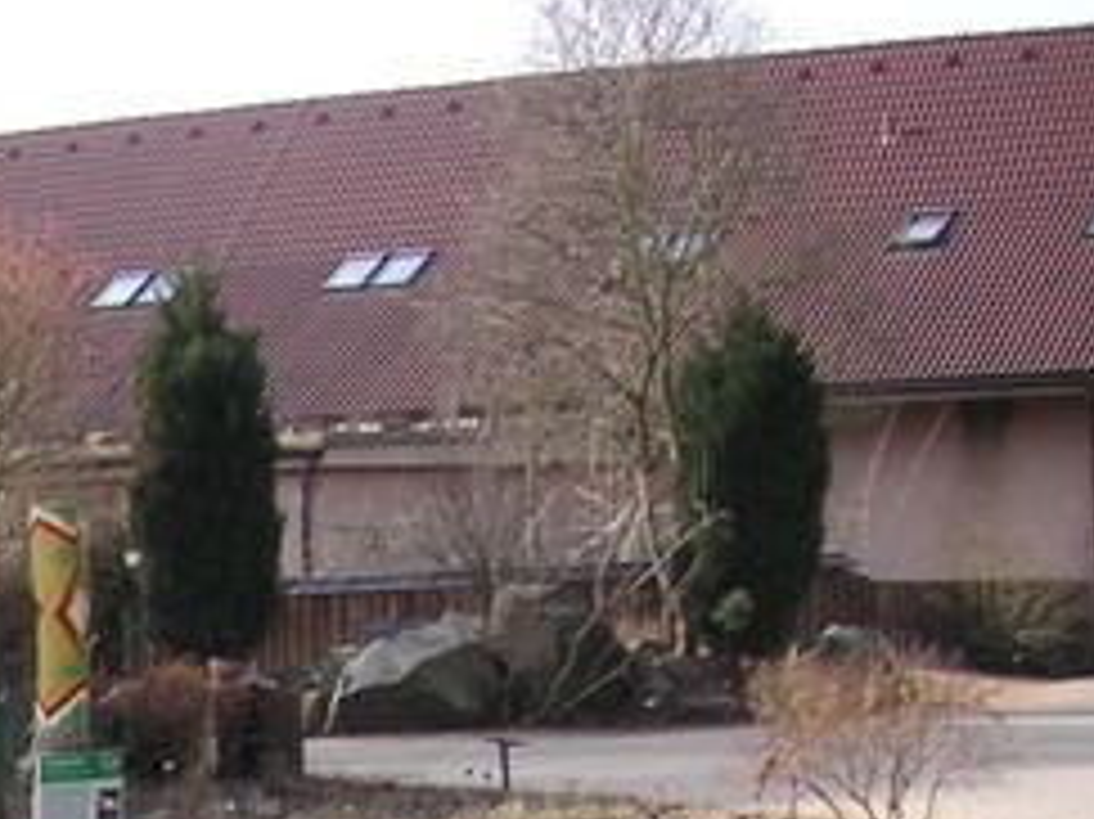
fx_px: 3854
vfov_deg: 11.5
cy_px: 1296
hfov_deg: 14.7
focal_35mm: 122
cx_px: -680
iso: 50
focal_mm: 6.1
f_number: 2.8
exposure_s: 1/350
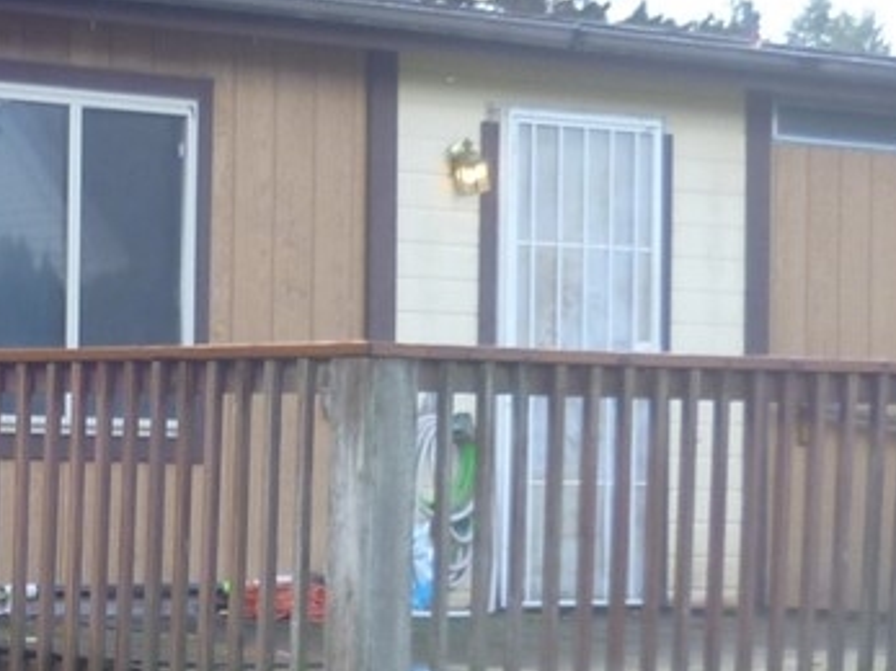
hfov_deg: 14.6
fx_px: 3338
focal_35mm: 129
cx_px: -305
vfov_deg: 11.5
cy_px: 465
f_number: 2.8
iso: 80
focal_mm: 5
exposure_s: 1/80
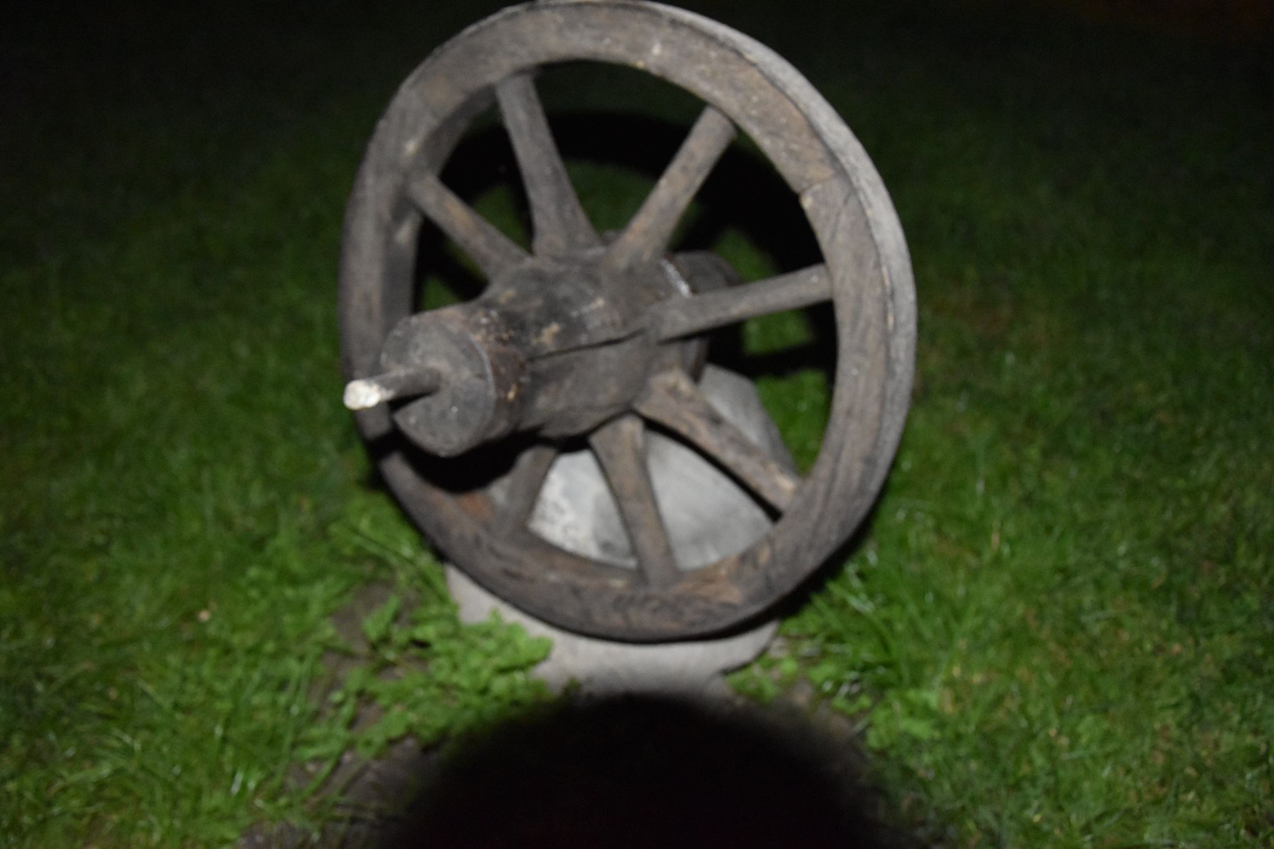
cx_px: 637
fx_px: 1115
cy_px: 424
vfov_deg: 41.7
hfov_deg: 59.5
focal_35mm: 32
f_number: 3.8
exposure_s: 1/60
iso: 5000
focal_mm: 21
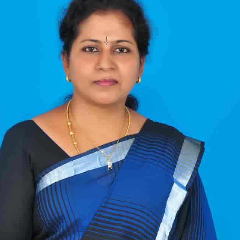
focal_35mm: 89
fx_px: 697
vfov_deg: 19.3
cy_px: 204
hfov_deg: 19.5
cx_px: 104
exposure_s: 1/125
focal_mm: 35
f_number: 13
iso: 200
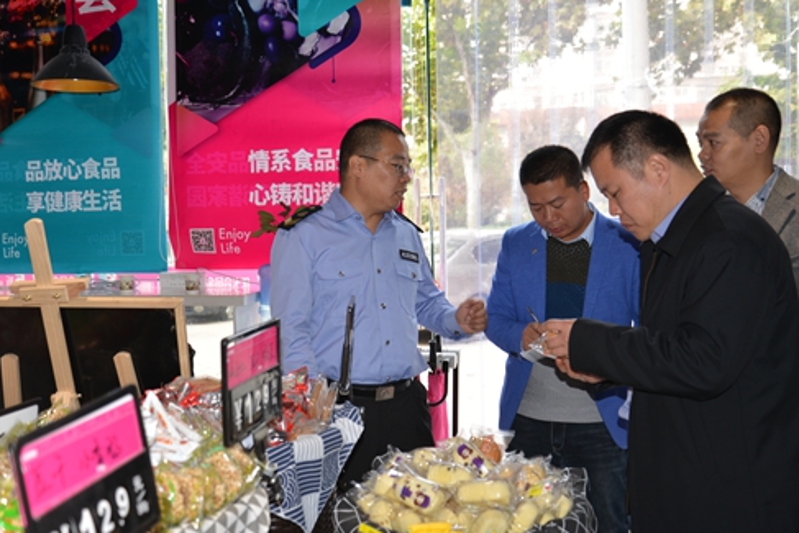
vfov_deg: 34.2
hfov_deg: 49.5
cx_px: 400
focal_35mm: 39
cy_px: 269
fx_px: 866
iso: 320
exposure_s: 1/125
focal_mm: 38
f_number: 4.2
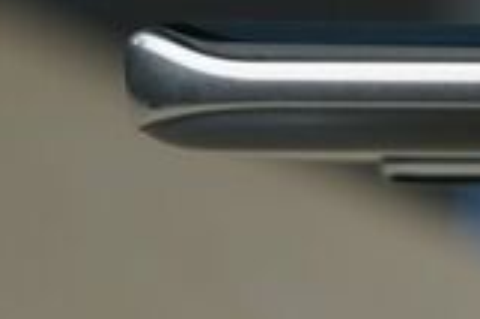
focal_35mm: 191
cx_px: 1233
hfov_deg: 9.4
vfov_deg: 7.2
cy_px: 92
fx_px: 2544
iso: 250
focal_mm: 32
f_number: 4
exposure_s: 1/60
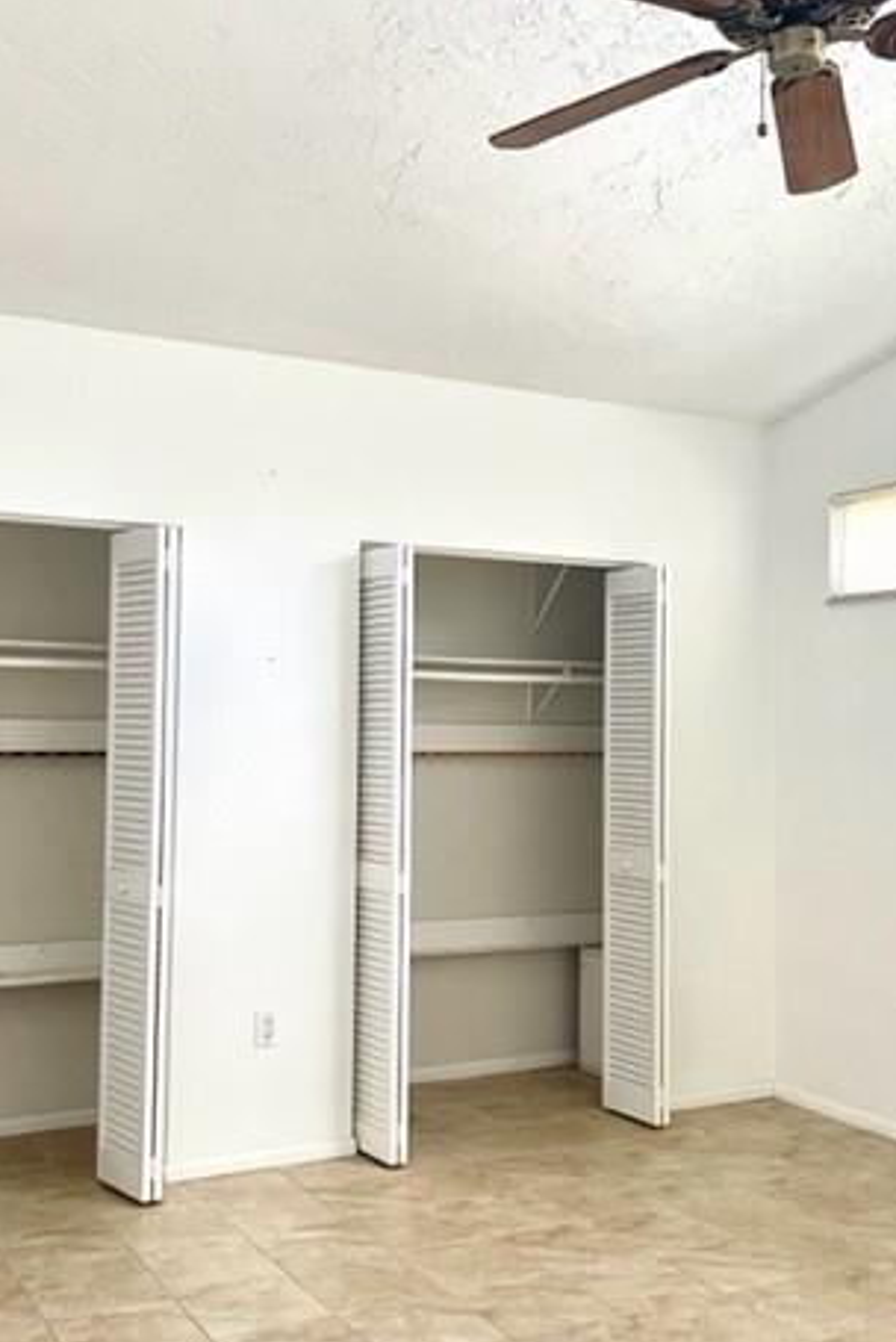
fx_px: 1416
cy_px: 681
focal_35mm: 38
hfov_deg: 35.1
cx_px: 445
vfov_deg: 50.7
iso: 125
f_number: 1.6
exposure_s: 1/95
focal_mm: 4.2
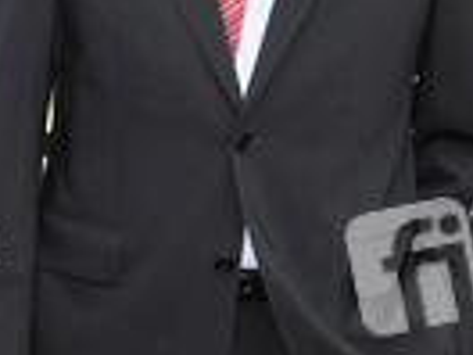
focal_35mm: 247
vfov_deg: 6.0
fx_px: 3375
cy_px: 72
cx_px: 204
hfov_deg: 8.0
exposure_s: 1/200
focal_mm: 85
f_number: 6.3
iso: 400
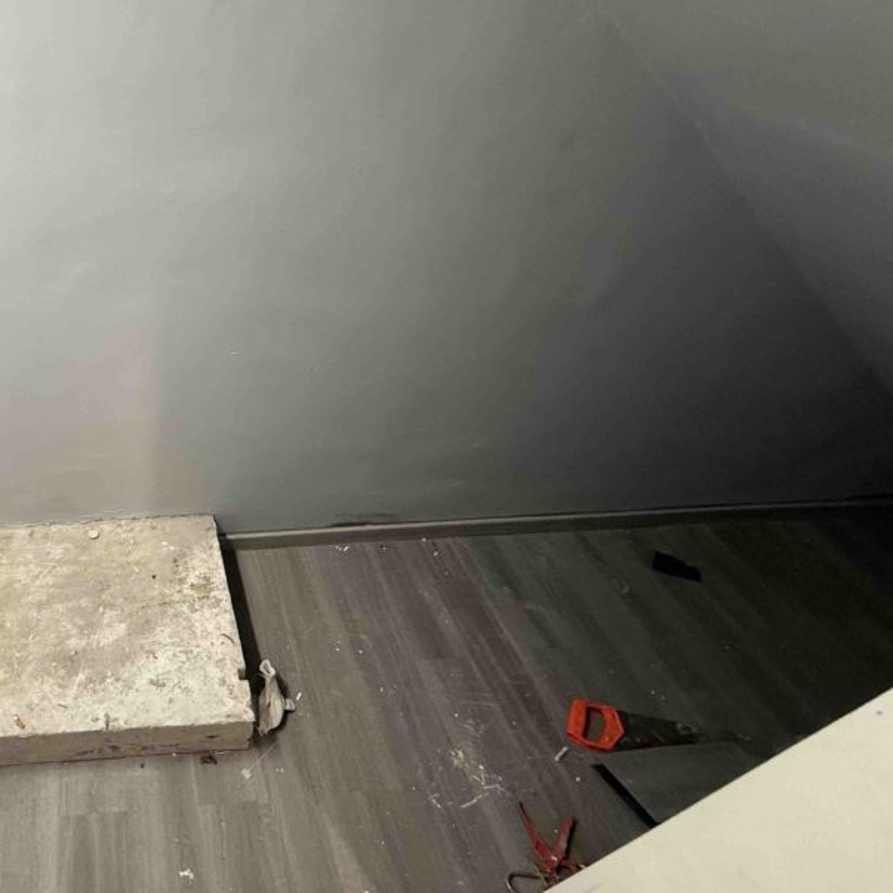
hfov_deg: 63.6
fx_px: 613
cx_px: 138
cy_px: 401
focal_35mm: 21
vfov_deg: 72.0
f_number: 2.2
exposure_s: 1/50
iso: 400
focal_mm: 2.22
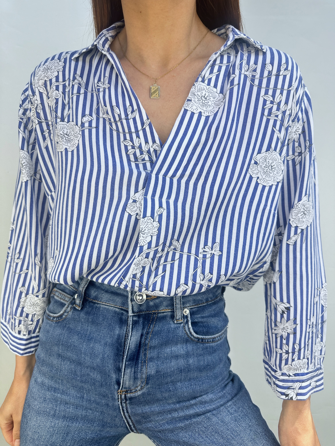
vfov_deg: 71.6
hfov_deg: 56.8
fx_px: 310
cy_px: 223
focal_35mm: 24
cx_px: 168
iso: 80
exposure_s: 1/555
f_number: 1.78
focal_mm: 6.86
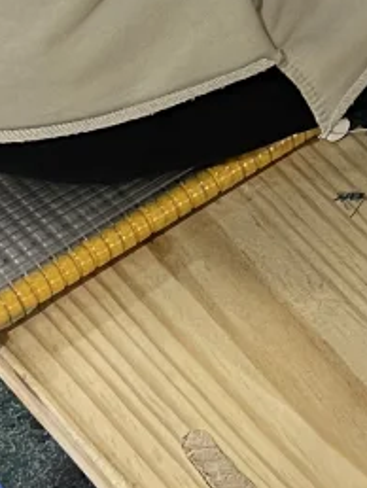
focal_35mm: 145
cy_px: -284
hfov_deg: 9.5
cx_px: 747
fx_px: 2046
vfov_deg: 12.8
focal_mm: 5.7
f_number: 1.5
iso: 64
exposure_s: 1/50
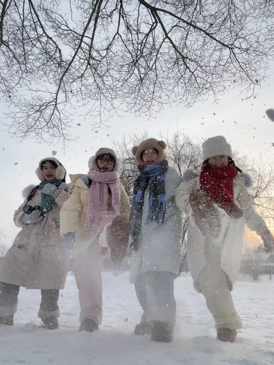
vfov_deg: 73.9
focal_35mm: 23
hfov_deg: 58.9
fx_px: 243
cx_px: 137
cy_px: 182
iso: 25
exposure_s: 1/643
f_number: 1.9
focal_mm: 2.69
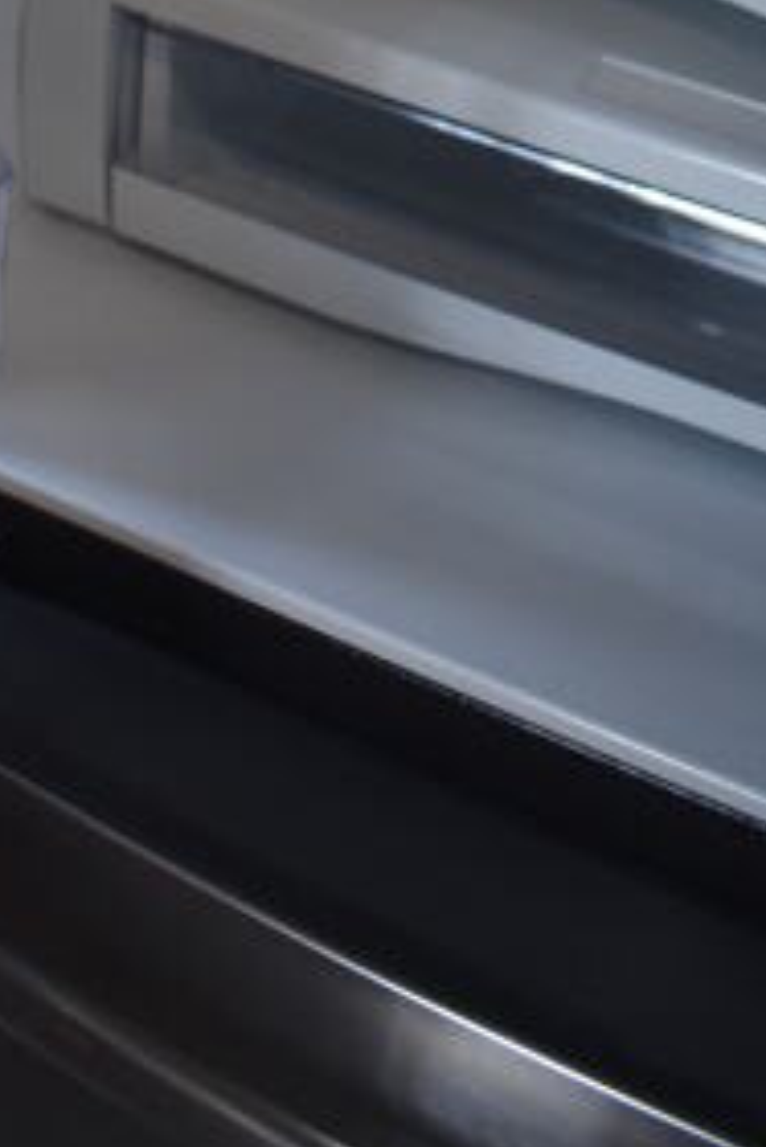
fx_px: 2805
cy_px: -690
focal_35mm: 88
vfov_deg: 19.4
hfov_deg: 15.2
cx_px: -49
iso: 720
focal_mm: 18
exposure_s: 1/250
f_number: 3.5
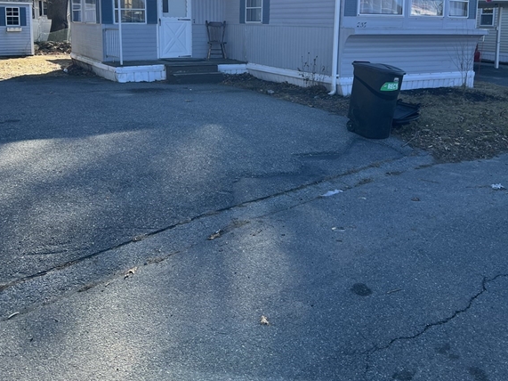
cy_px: 87
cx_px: 254
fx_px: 514
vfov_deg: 39.4
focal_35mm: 35
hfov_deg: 52.6
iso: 50
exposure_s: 1/1280
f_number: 1.5
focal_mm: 5.7
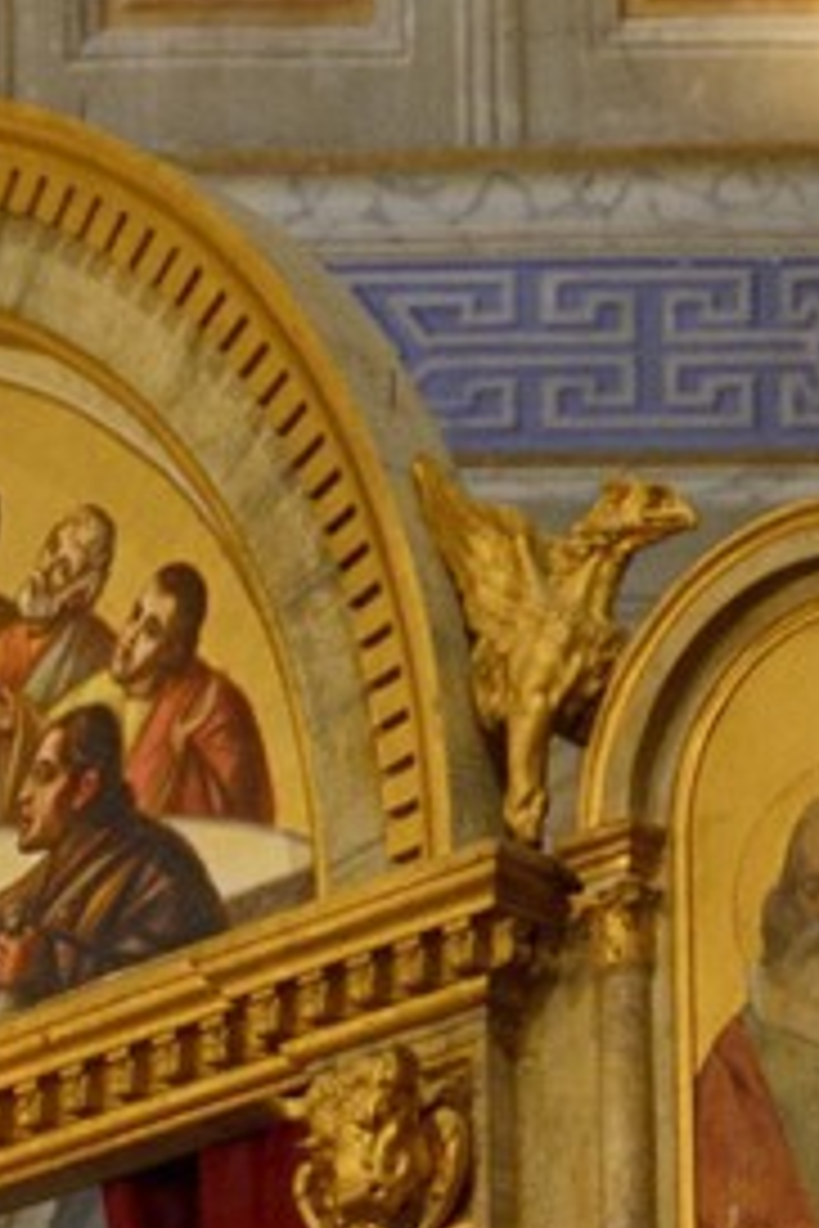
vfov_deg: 11.3
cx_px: -470
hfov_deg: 8.5
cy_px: 2730
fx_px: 5391
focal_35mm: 158
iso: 1600
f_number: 5
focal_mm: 27
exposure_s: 1/60
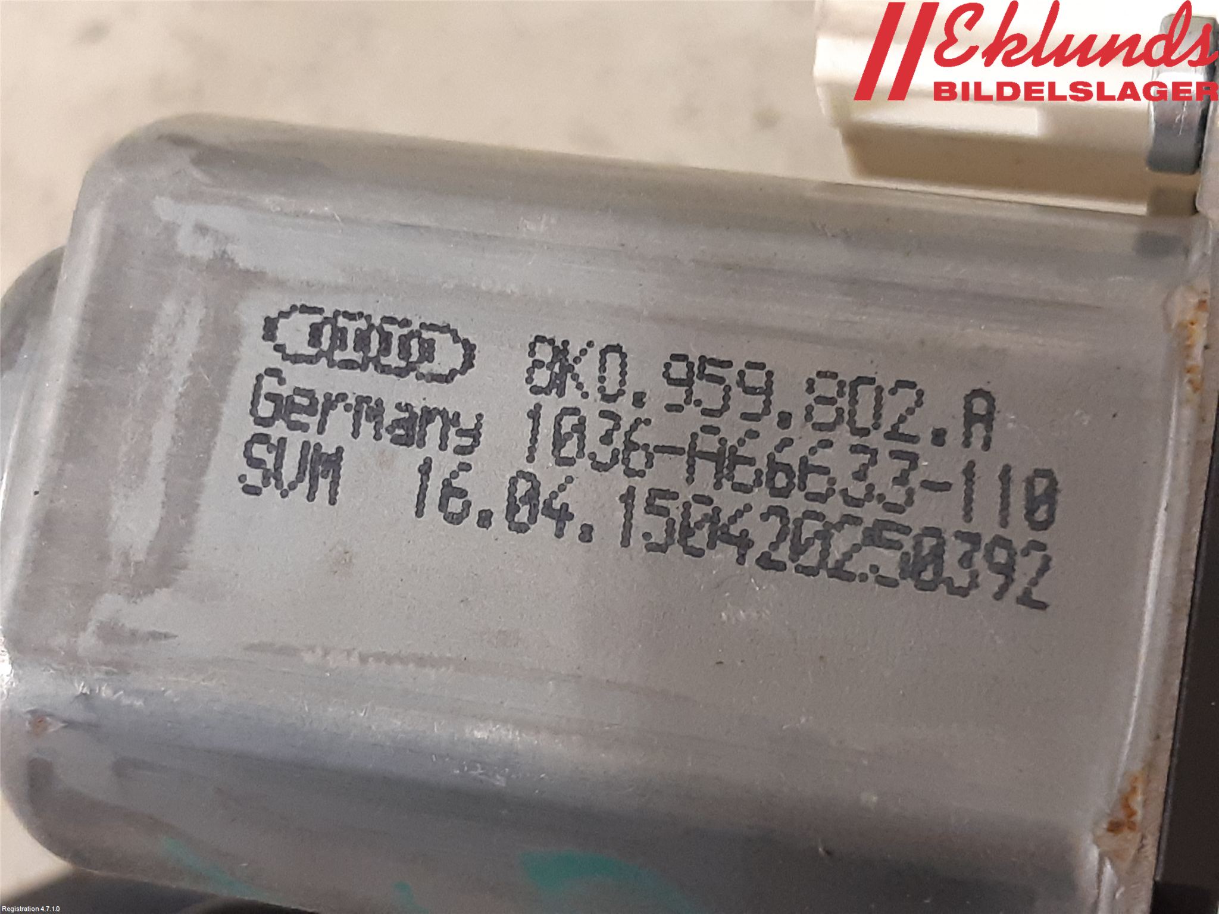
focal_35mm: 26
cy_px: 457
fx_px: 916
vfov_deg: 53.1
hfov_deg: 67.3
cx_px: 610
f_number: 1.7
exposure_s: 1/25
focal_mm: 3.93
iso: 200
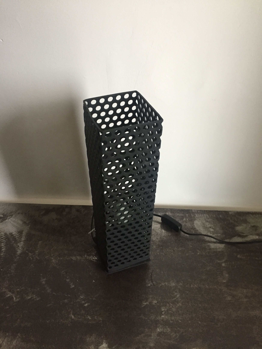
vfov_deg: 61.7
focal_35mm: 29
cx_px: 131
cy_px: 174
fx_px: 293
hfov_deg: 48.2
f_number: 2.2
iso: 250
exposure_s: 1/33
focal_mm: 4.15
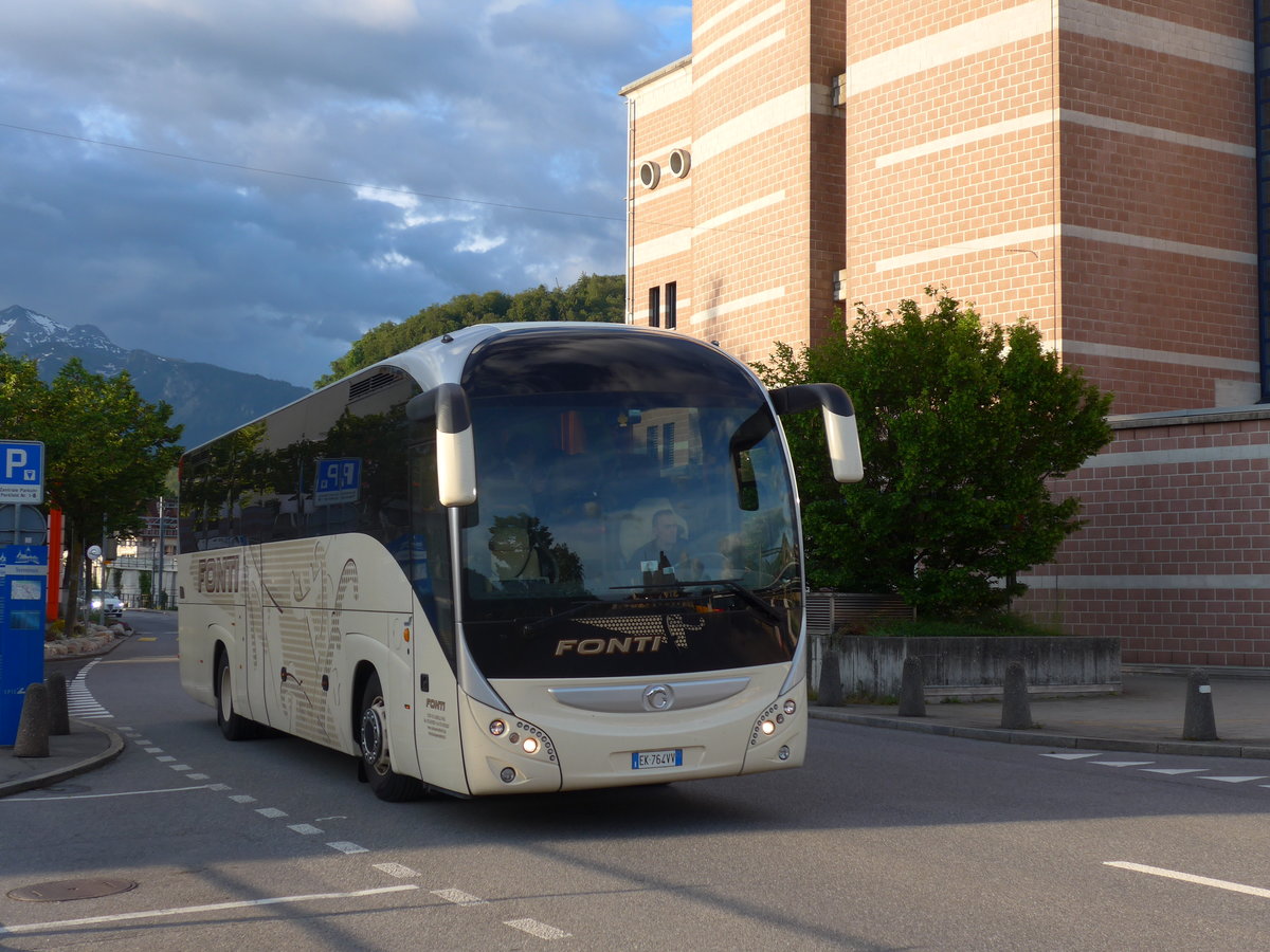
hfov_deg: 38.9
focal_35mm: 49
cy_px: 476
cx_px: 635
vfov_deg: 29.7
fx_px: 1798
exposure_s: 1/320
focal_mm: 10.1
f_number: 3.2
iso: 80
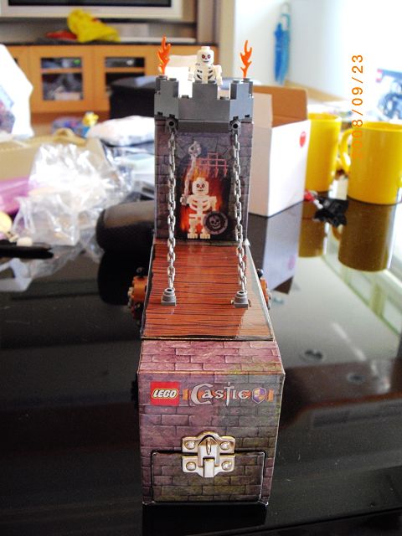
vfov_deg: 49.0
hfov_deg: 37.7
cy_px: 268
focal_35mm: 38
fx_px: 588
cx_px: 201
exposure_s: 1/40
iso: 400
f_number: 2.8
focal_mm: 7.9
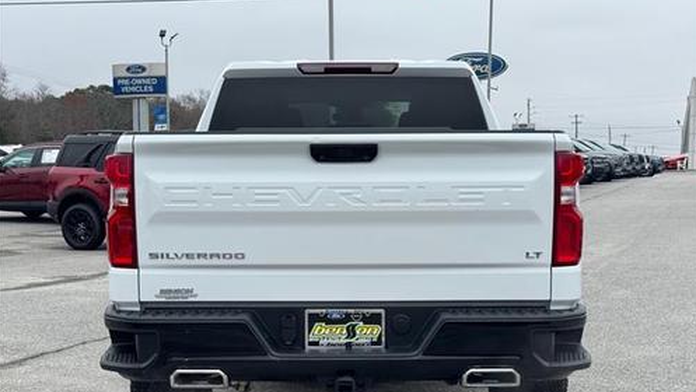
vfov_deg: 22.6
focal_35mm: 53
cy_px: 252
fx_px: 978
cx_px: 350
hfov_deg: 39.2
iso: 64
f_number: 1.78
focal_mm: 6.76
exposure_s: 1/980
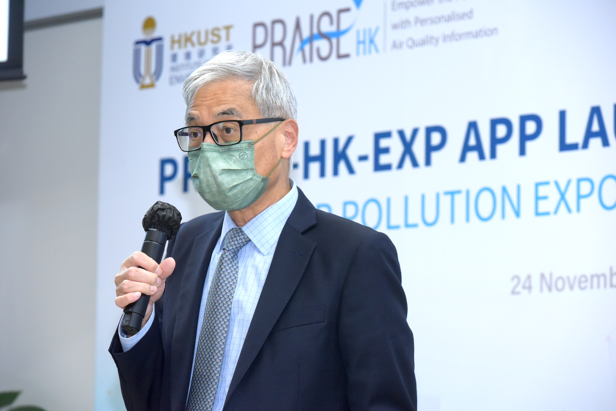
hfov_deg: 11.7
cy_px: 206
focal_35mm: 175
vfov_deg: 7.9
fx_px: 2995
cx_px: 308
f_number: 6.3
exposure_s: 1/200
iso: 4000
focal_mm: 175
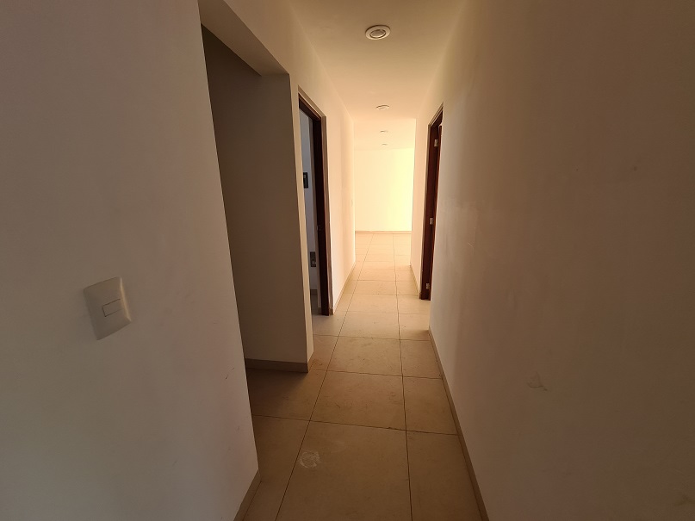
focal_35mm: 13
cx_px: 348
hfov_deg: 106.2
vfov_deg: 89.9
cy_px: 260
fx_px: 261
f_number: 2.2
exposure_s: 1/60
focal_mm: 2.2
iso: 80
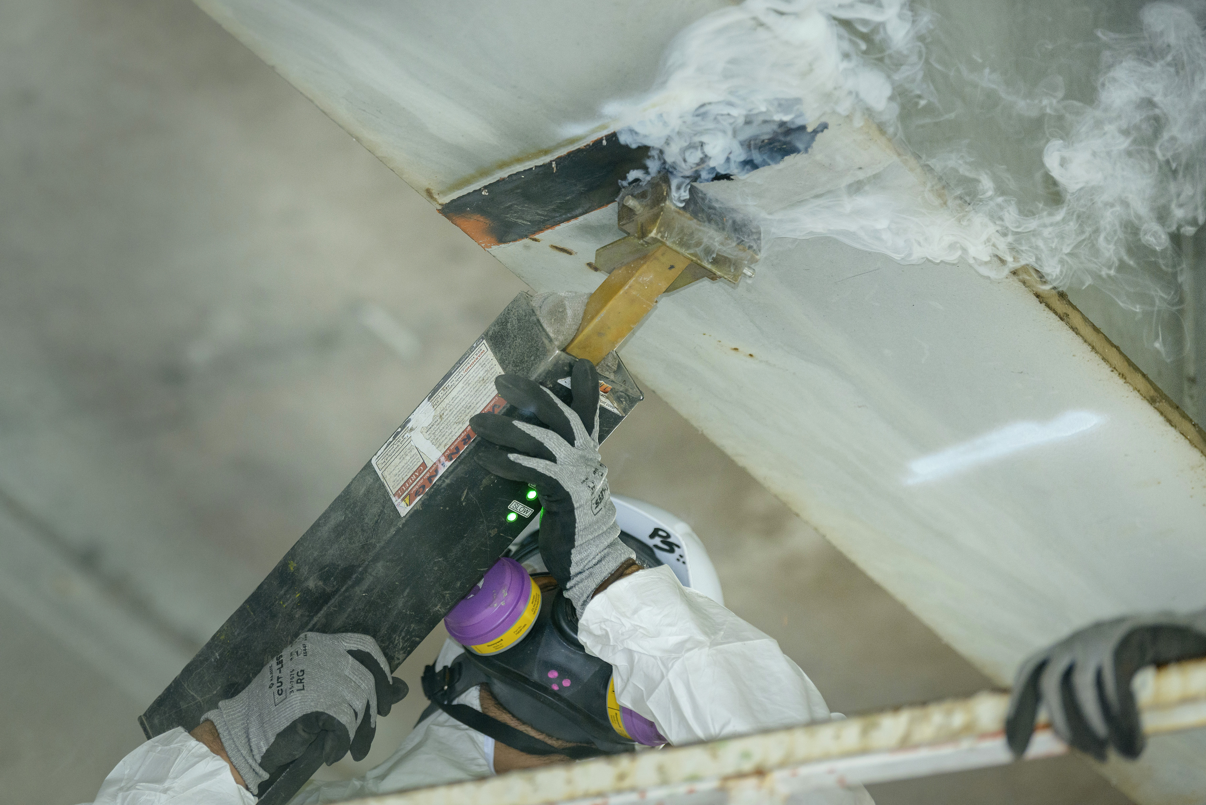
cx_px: 603
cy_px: 402
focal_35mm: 150
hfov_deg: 13.7
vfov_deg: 9.2
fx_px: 5026
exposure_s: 1/200
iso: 1600
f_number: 2.8
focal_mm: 150
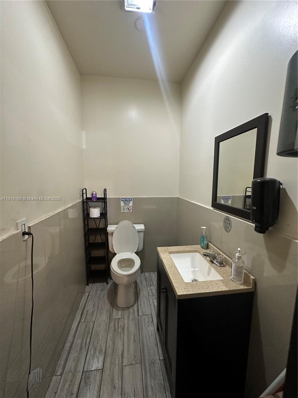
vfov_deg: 102.1
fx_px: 161
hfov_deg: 85.7
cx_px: 149
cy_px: 199
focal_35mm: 14
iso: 250
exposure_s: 1/60
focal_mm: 2.22
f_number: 2.2
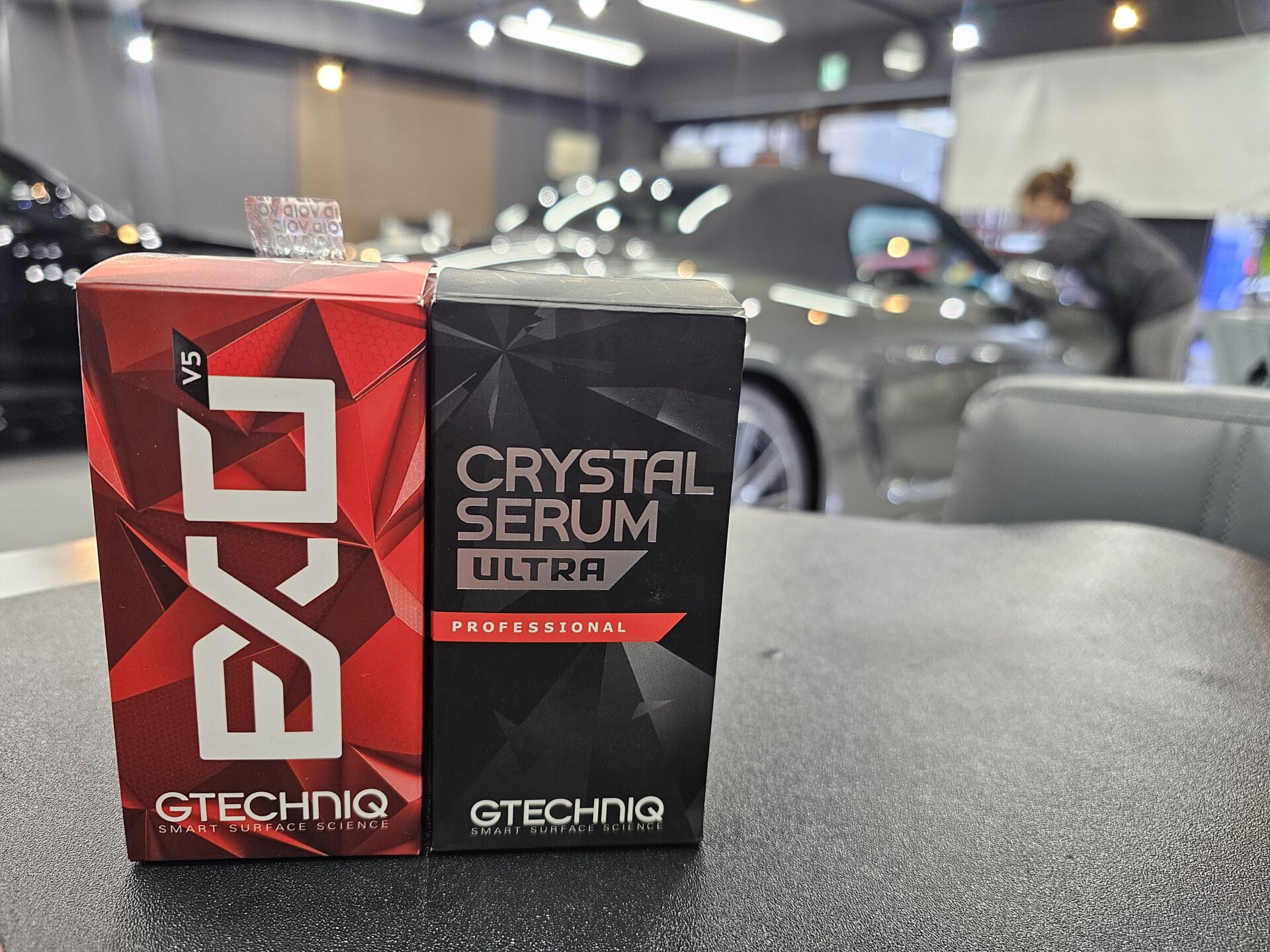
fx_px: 844
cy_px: 476
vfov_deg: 58.9
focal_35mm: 23
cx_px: 635
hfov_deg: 73.9
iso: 200
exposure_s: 1/100
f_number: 1.7
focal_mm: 6.3
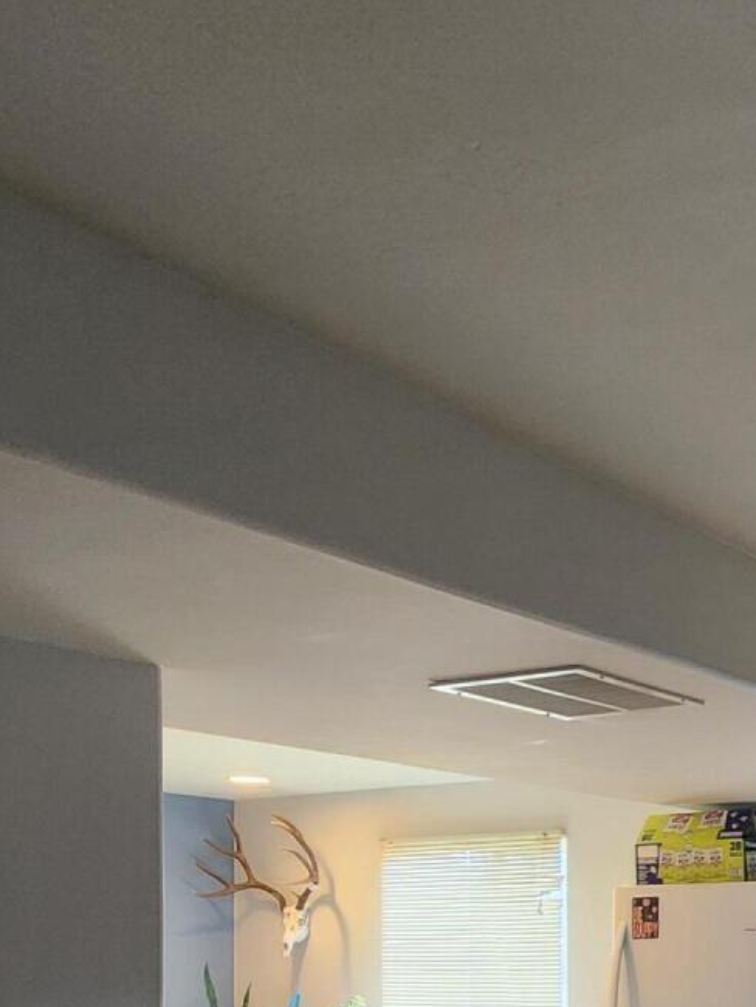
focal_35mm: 40
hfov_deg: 28.1
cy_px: 953
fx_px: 1164
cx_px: 1036
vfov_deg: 42.0
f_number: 2.2
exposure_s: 1/60
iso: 400
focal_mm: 2.2
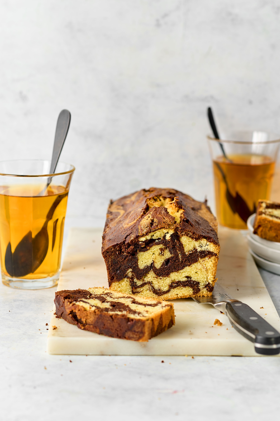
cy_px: 210
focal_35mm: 85
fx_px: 993
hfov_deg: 16.1
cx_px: 140
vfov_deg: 23.9
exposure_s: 1/160
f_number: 7.6
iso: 100
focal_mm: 85
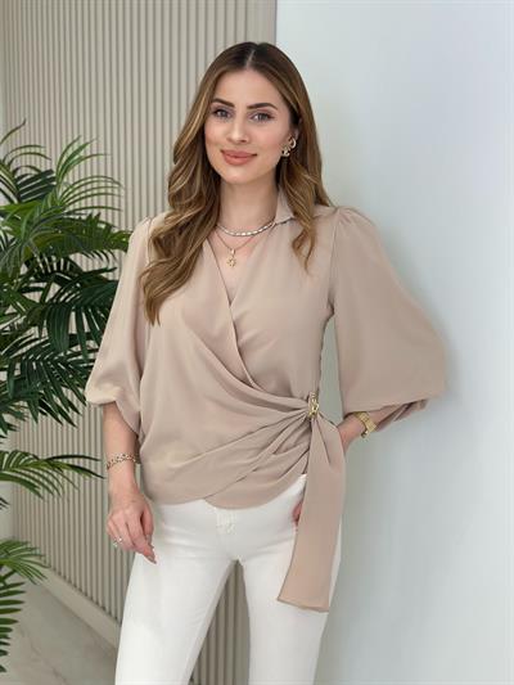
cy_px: 342
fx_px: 950
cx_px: 257
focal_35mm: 48
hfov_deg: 30.3
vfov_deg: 39.6
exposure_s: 1/297
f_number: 1.78
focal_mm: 6.86
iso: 80
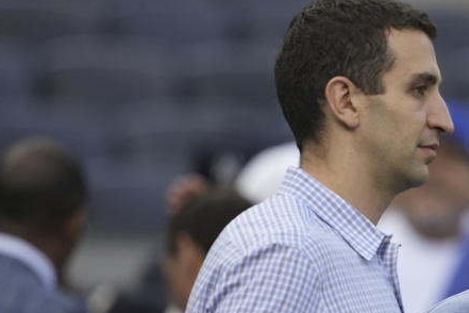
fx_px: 13613
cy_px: 332
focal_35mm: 1045
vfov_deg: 1.3
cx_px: 446
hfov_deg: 2.0
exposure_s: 1/2000
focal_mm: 300
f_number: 2.8
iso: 400
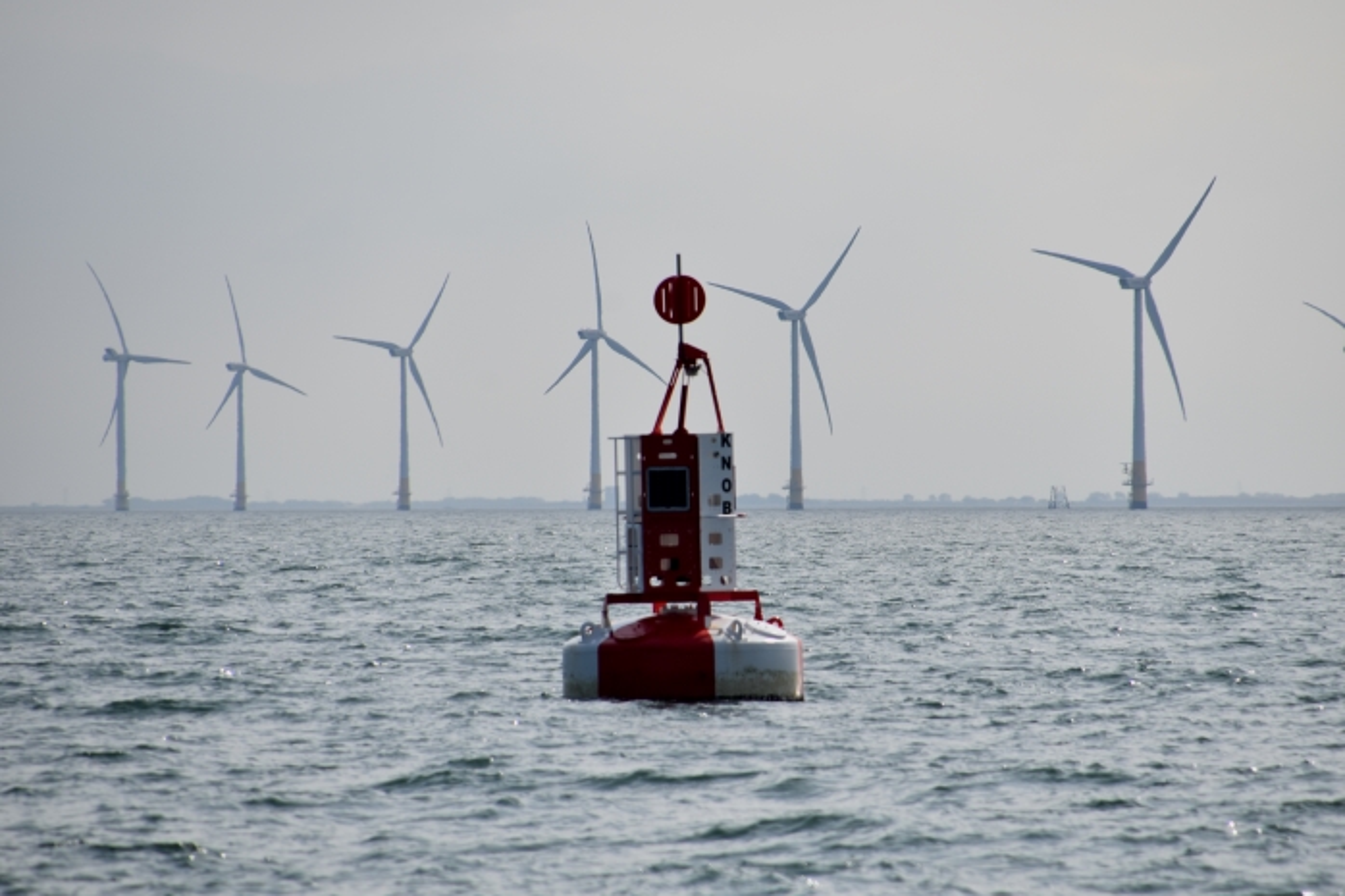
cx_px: 672
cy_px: 448
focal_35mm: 450
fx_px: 16807
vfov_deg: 3.1
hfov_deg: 4.6
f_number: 8
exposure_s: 1/1000
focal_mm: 300
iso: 200
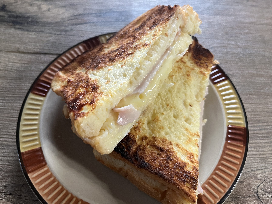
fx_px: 204
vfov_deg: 53.1
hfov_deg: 67.3
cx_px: 136
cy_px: 102
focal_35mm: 26
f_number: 1.6
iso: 320
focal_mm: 5.1
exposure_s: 1/60
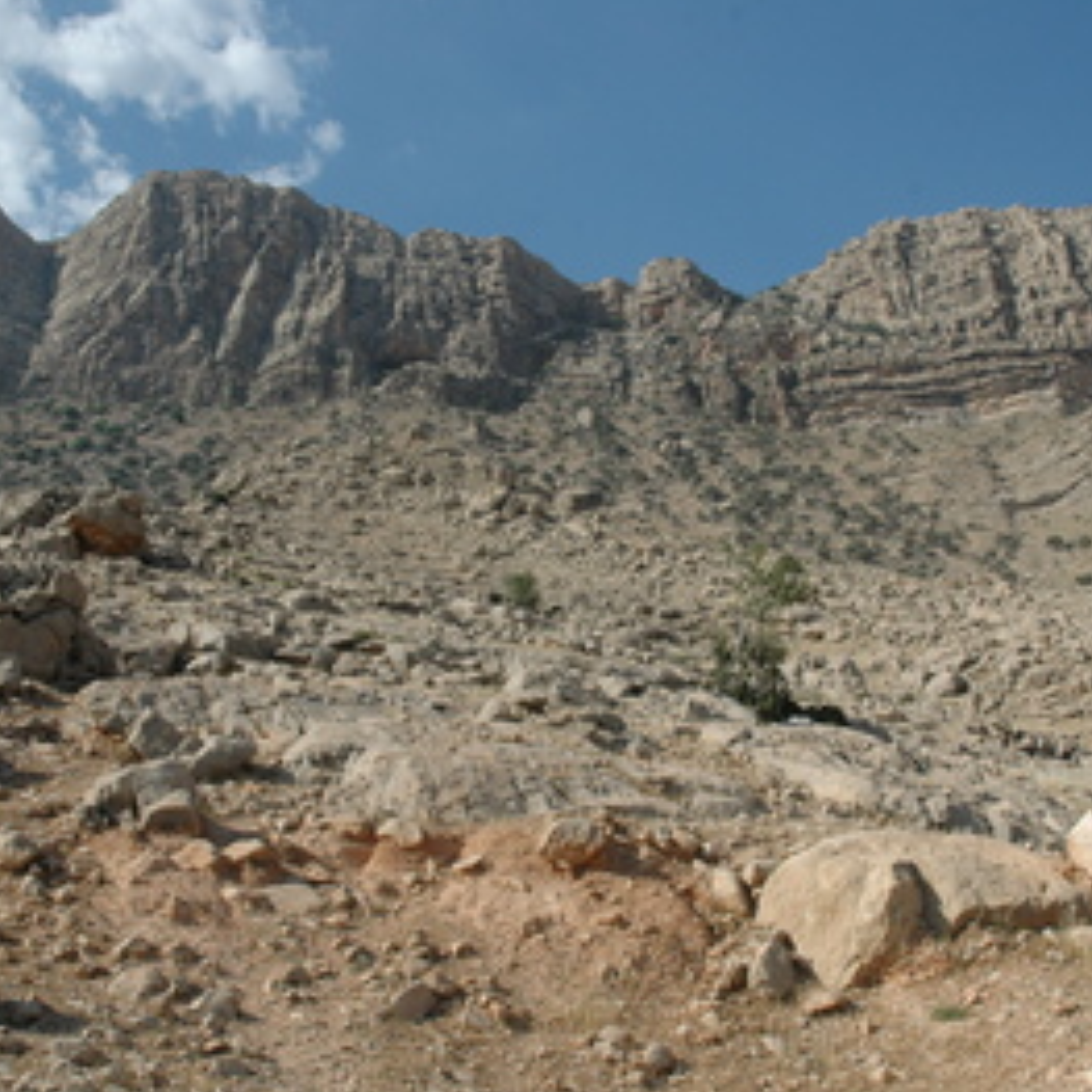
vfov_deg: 39.2
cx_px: 583
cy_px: 544
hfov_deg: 39.1
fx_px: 1535
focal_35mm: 43
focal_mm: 22
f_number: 10
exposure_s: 1/400
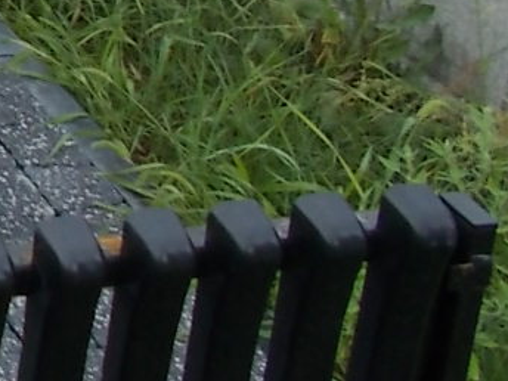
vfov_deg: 11.3
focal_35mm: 121
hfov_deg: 13.3
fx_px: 1776
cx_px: -600
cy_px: -315
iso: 80
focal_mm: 4.6
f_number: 3.2
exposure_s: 1/400
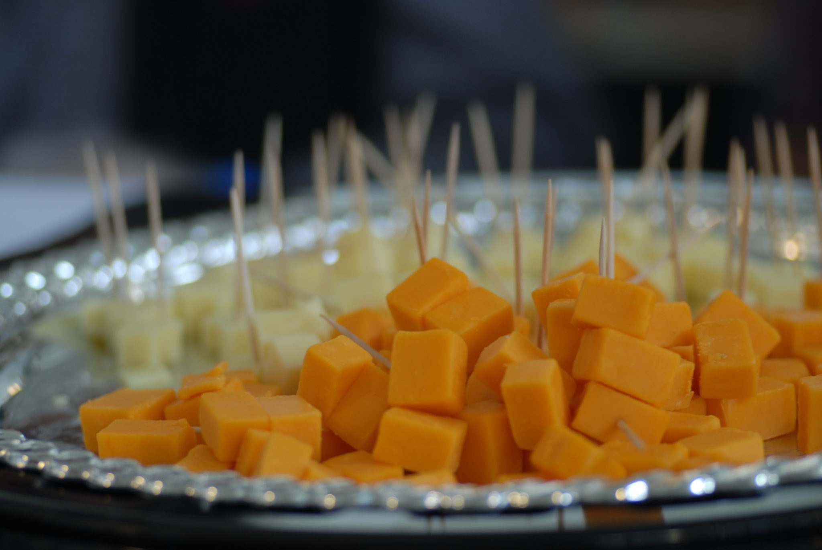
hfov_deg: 15.2
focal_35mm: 135
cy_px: 275
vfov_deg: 10.2
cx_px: 411
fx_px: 3086
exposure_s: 1/15
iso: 100
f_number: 3
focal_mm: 90
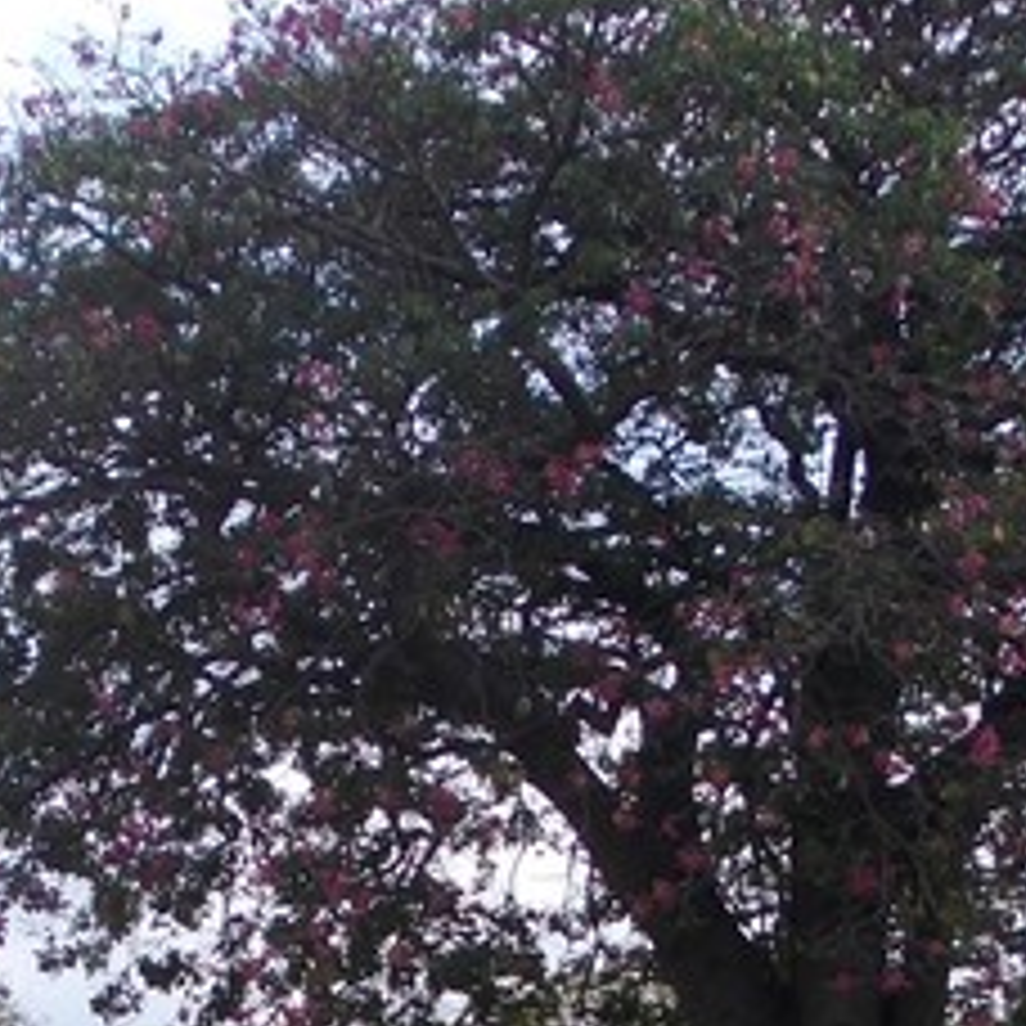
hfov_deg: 20.8
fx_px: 2783
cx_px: 292
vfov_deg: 19.9
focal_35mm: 83
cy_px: 1138
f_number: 5.4
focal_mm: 4
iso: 80
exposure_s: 1/250
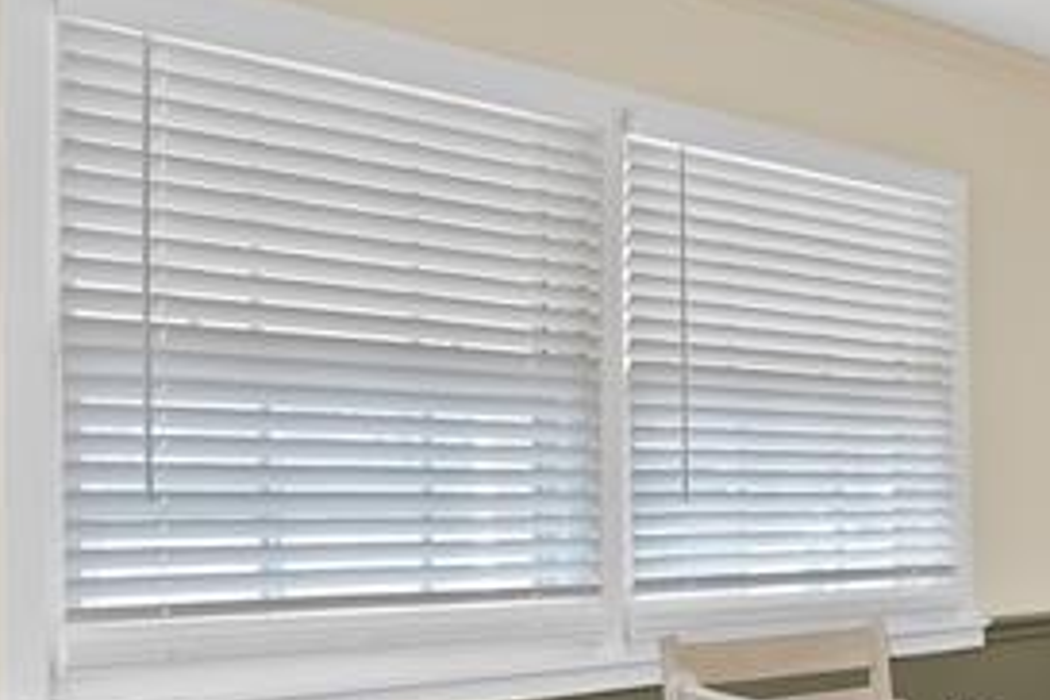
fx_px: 1312
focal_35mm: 45
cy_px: 438
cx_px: 1250
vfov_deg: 29.7
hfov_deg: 34.9
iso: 640
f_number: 9
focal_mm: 12
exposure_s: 1/2.5
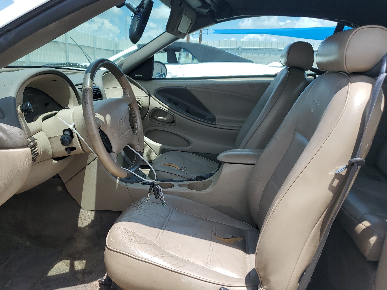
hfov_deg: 58.2
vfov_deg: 45.4
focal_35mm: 31
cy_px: 158
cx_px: 174
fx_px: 347
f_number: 1.5
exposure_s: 1/2000
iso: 50
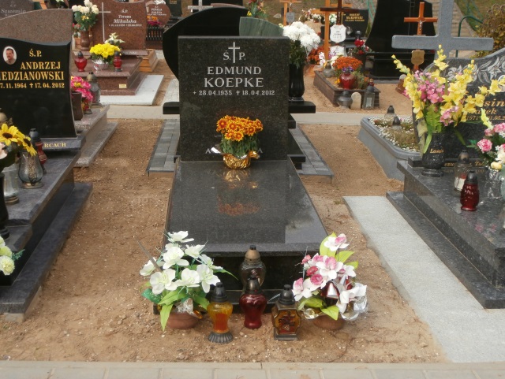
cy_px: 190
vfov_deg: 30.9
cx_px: 252
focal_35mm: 47
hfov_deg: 40.4
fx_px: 686
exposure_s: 1/320
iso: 100
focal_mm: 8.29
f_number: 4.2
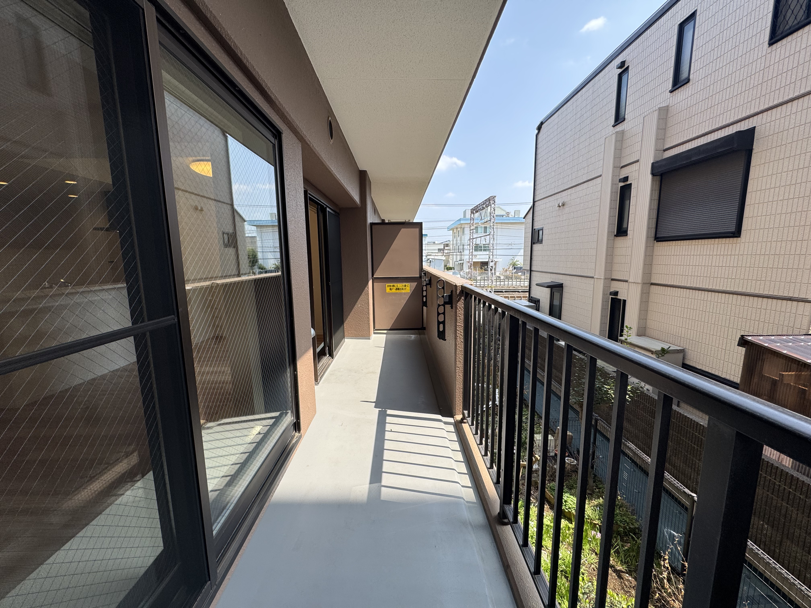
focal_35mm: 14
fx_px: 328
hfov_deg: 102.1
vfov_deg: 85.7
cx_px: 406
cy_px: 304
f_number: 2.2
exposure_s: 1/625
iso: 50
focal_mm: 2.22
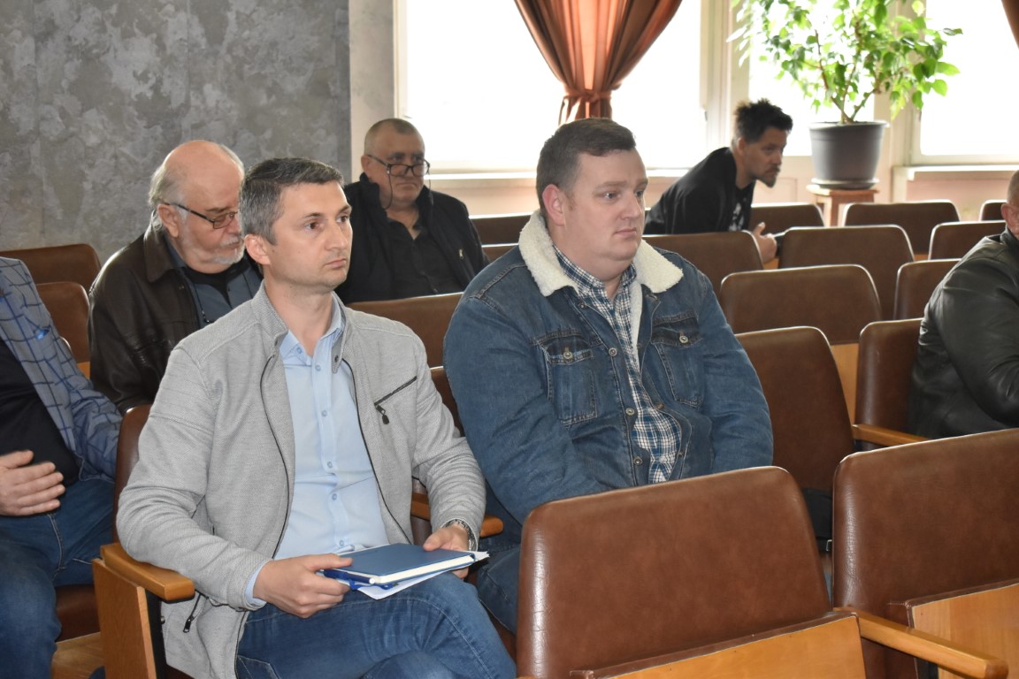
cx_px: 510
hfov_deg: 35.1
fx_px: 1613
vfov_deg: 23.8
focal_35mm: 57
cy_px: 340
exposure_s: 1/125
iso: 1600
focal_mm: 38
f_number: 5.6
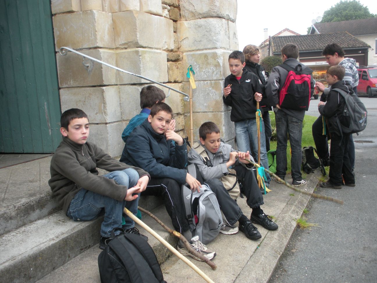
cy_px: 142
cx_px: 188
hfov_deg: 52.6
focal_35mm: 35
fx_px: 381
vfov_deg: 40.7
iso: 137
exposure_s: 1/63.1
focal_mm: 6.3
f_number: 3.5
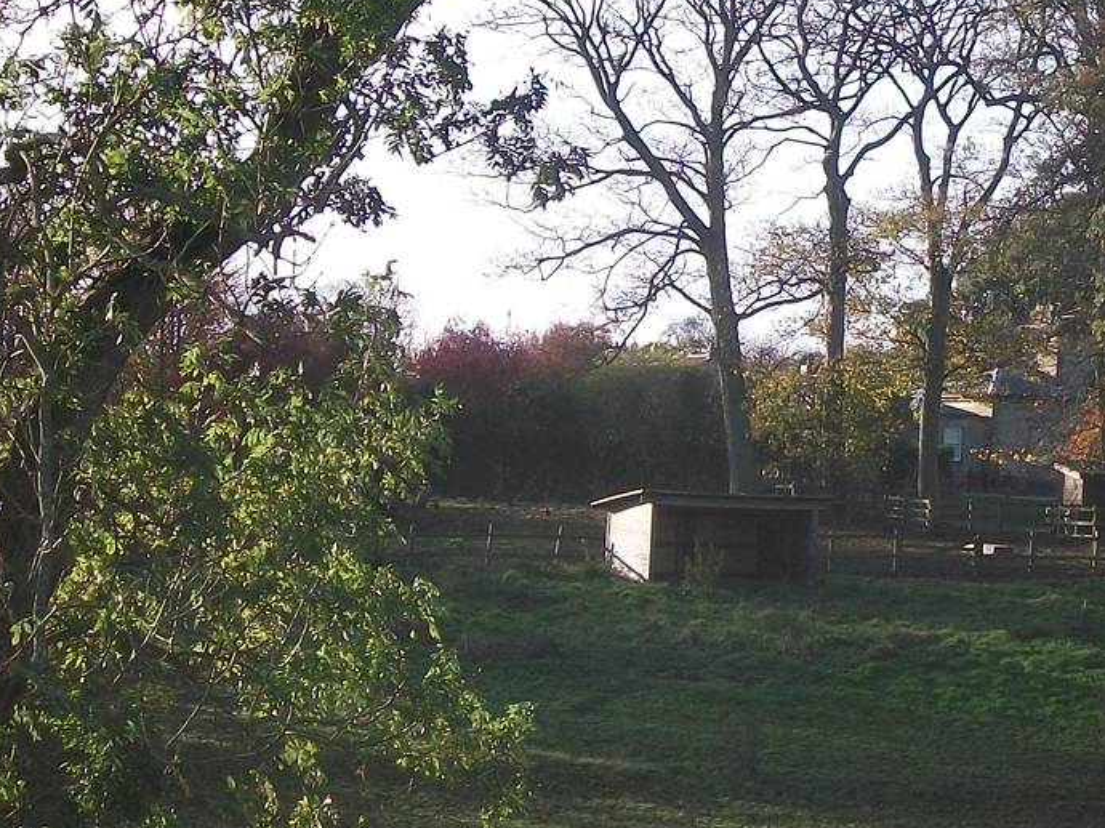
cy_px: 200
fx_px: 3702
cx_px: 857
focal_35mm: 116
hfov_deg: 16.9
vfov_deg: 12.7
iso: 80
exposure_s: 1/320
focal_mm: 8.8
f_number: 3.6
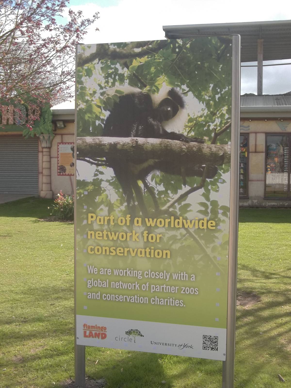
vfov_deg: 41.2
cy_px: 194
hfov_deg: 31.5
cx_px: 146
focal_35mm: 46
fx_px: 516
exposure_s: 1/400
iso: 80
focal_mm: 8.3
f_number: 3.7
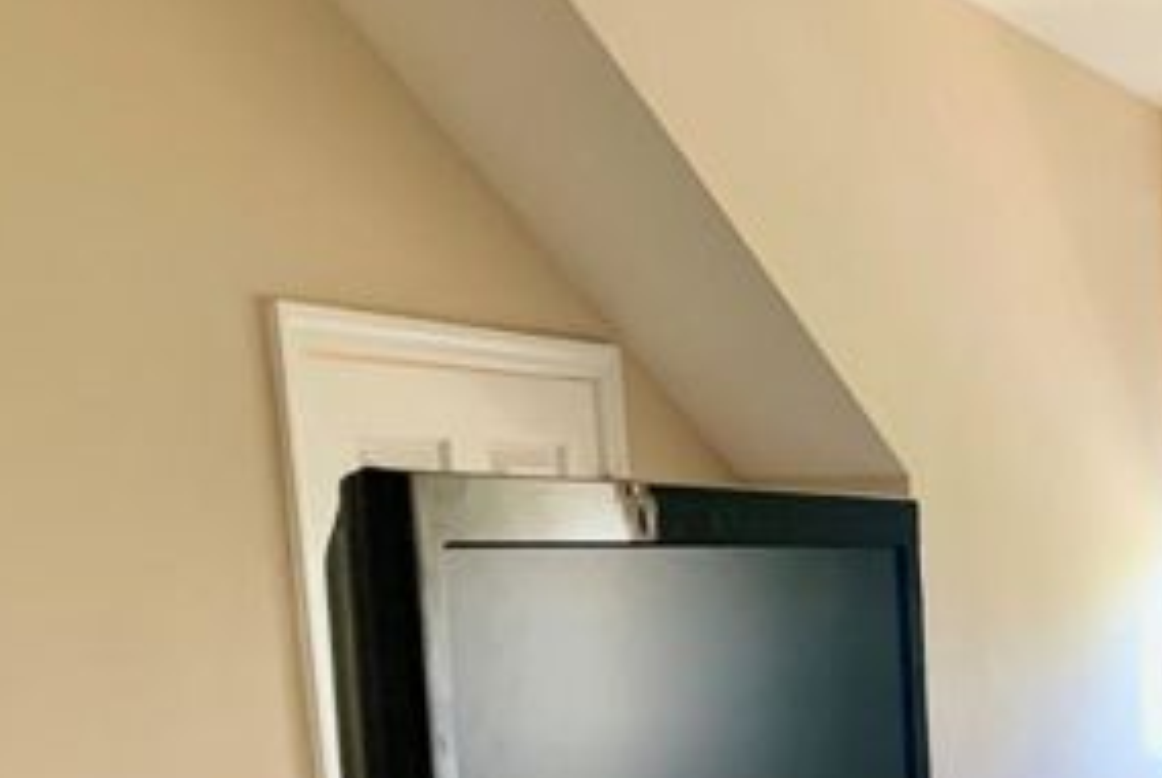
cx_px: 1258
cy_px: 938
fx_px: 2165
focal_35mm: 67
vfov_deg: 19.2
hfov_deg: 27.6
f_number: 1.8
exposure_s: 1/60
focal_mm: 4.25
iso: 200
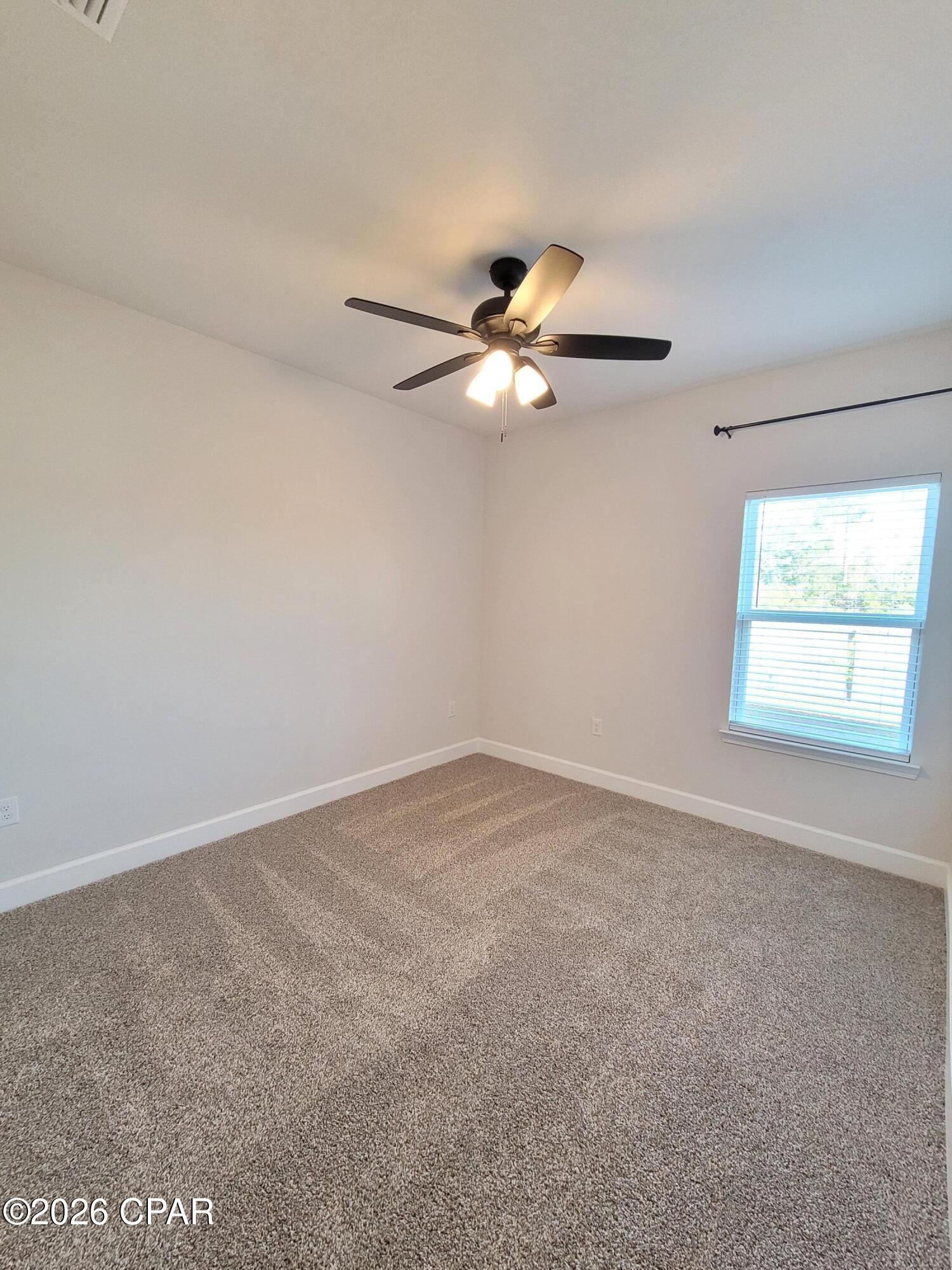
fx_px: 477
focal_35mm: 13
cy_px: 635
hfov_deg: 89.9
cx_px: 476
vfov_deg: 106.2
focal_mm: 2.2
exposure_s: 1/60
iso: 400
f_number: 2.2
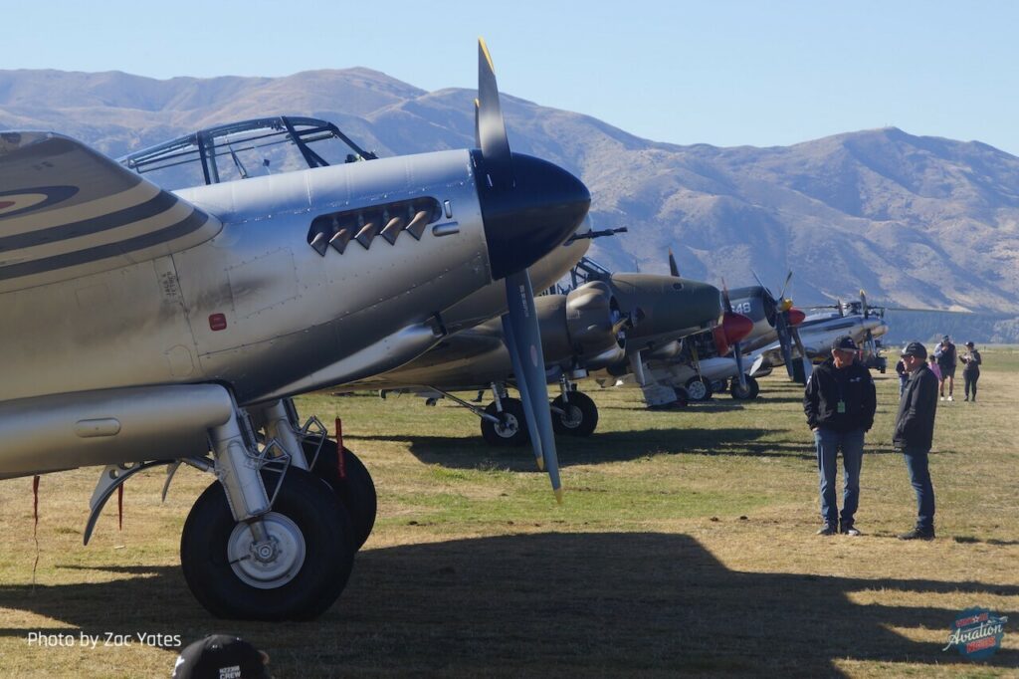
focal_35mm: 120
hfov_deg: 17.1
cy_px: 340
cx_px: 510
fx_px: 3395
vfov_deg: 11.4
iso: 100
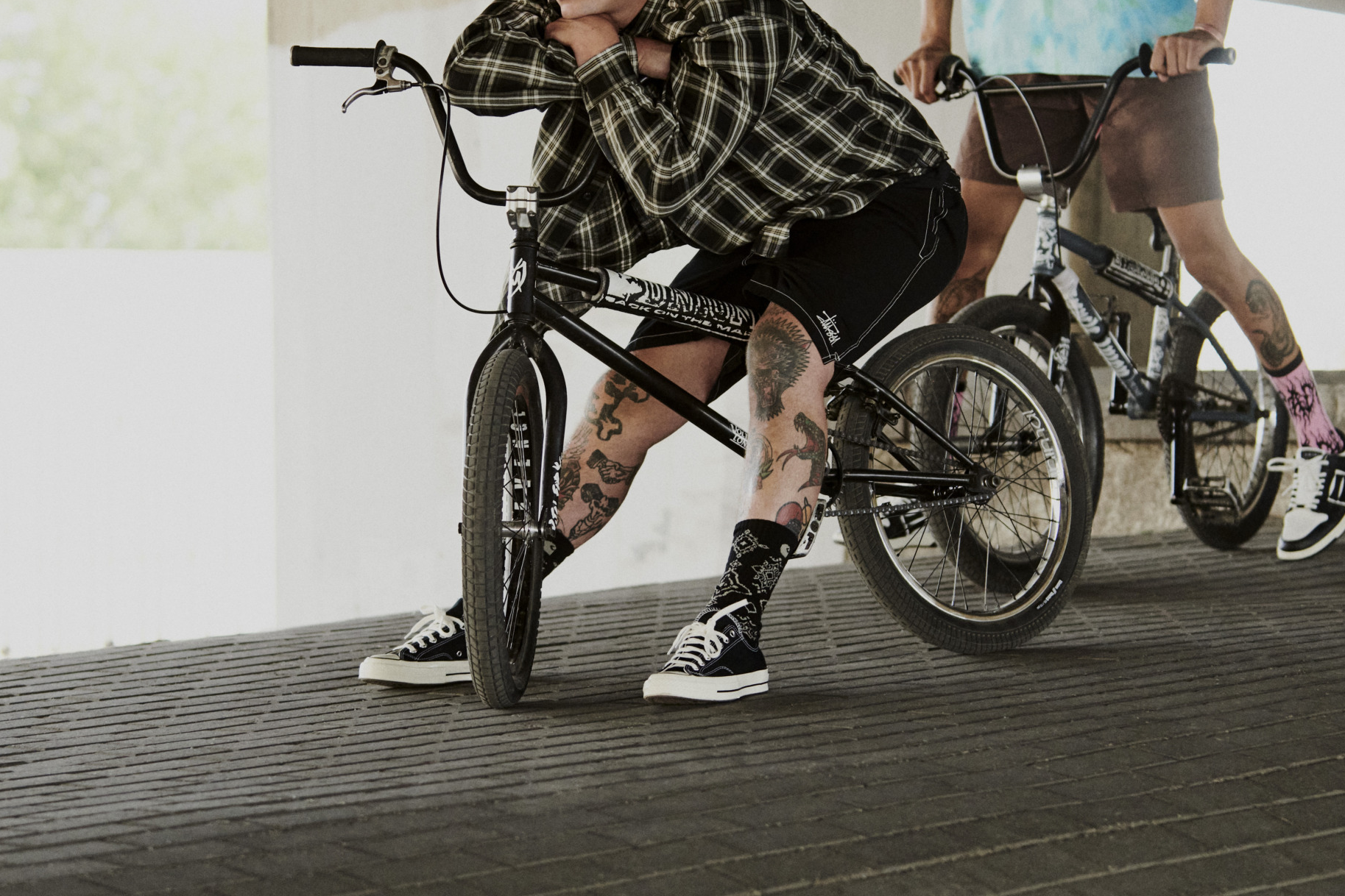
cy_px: 290
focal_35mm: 156
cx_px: 684
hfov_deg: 13.2
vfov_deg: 8.8
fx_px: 5828
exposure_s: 1/800
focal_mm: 95
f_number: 4
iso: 1000
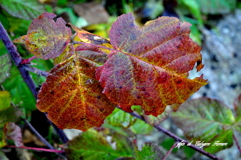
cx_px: 120
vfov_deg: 23.7
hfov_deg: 35.1
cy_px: 80
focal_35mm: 57
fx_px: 381
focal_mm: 38
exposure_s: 1/60
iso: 720
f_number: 4.8
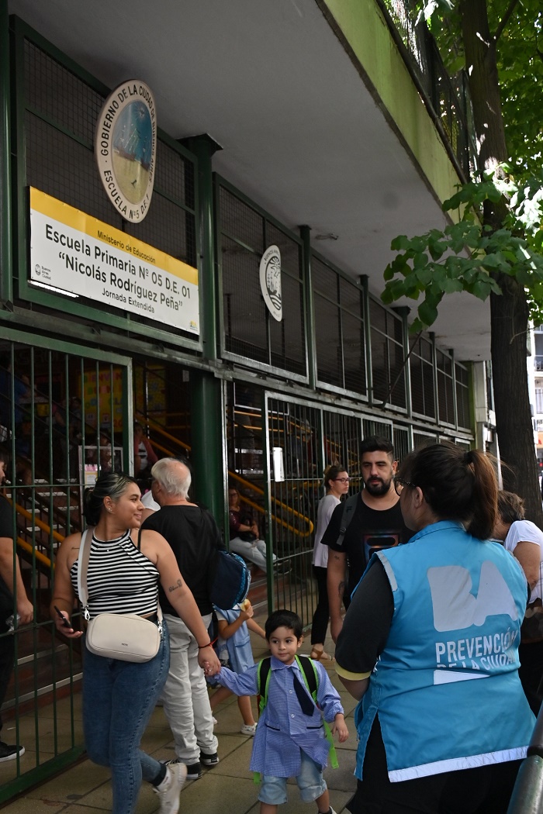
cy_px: 407
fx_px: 814
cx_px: 272
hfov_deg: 36.9
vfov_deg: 53.1
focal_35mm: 36
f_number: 6.3
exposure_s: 1/200
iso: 400
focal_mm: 24
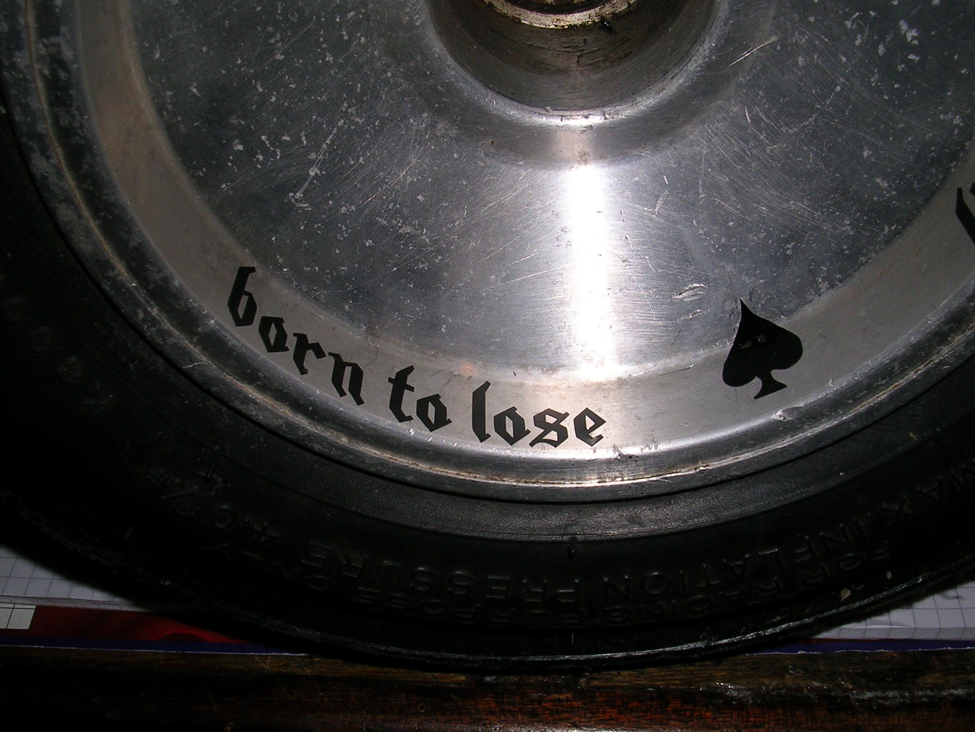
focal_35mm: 39
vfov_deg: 36.8
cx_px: 481
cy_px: 372
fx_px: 1099
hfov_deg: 47.9
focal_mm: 5.8
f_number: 5.6
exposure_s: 1/60.1
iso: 50
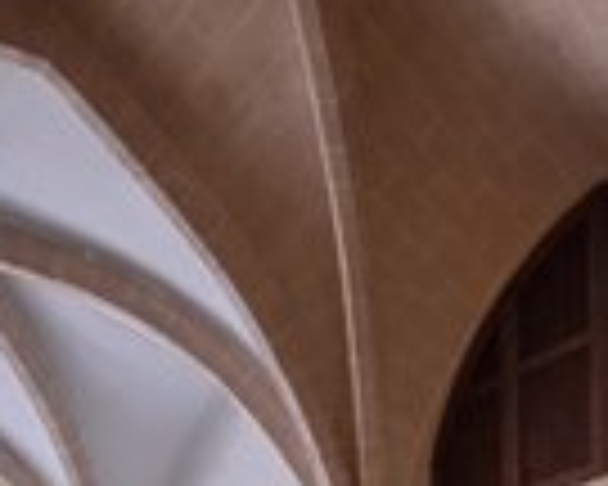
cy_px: 801
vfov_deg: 23.4
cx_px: 446
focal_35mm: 45
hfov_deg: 40.2
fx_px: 810
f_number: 2.2
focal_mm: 1.74
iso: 500
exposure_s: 1/20
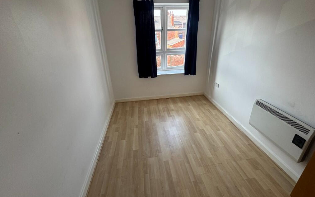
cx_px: 156
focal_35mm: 15
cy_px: 81
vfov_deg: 74.1
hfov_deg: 101.5
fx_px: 129
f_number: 2.2
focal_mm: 2.22
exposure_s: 1/99
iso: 80
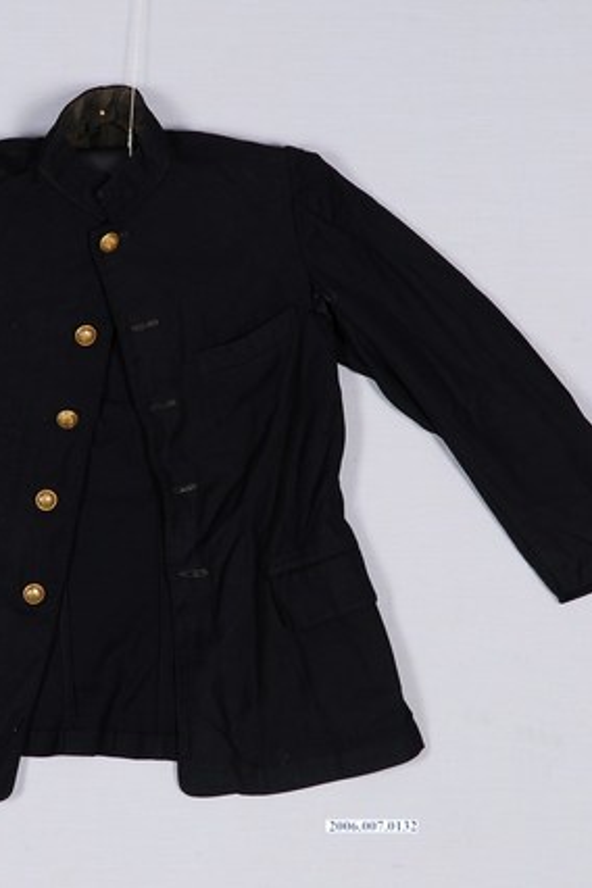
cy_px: 444
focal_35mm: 158
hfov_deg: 8.7
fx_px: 3897
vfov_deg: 13.0
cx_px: 92
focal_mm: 70
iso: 100
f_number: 10
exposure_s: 1/100
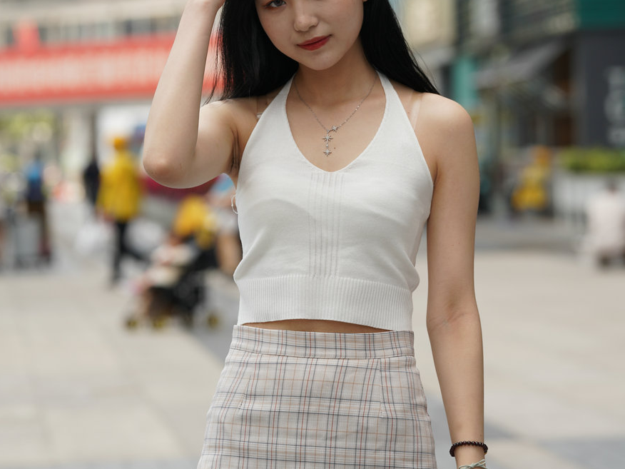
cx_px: 312
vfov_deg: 7.4
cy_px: 246
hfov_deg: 9.9
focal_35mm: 200
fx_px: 3611
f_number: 5
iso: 200
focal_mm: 135
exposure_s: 1/400
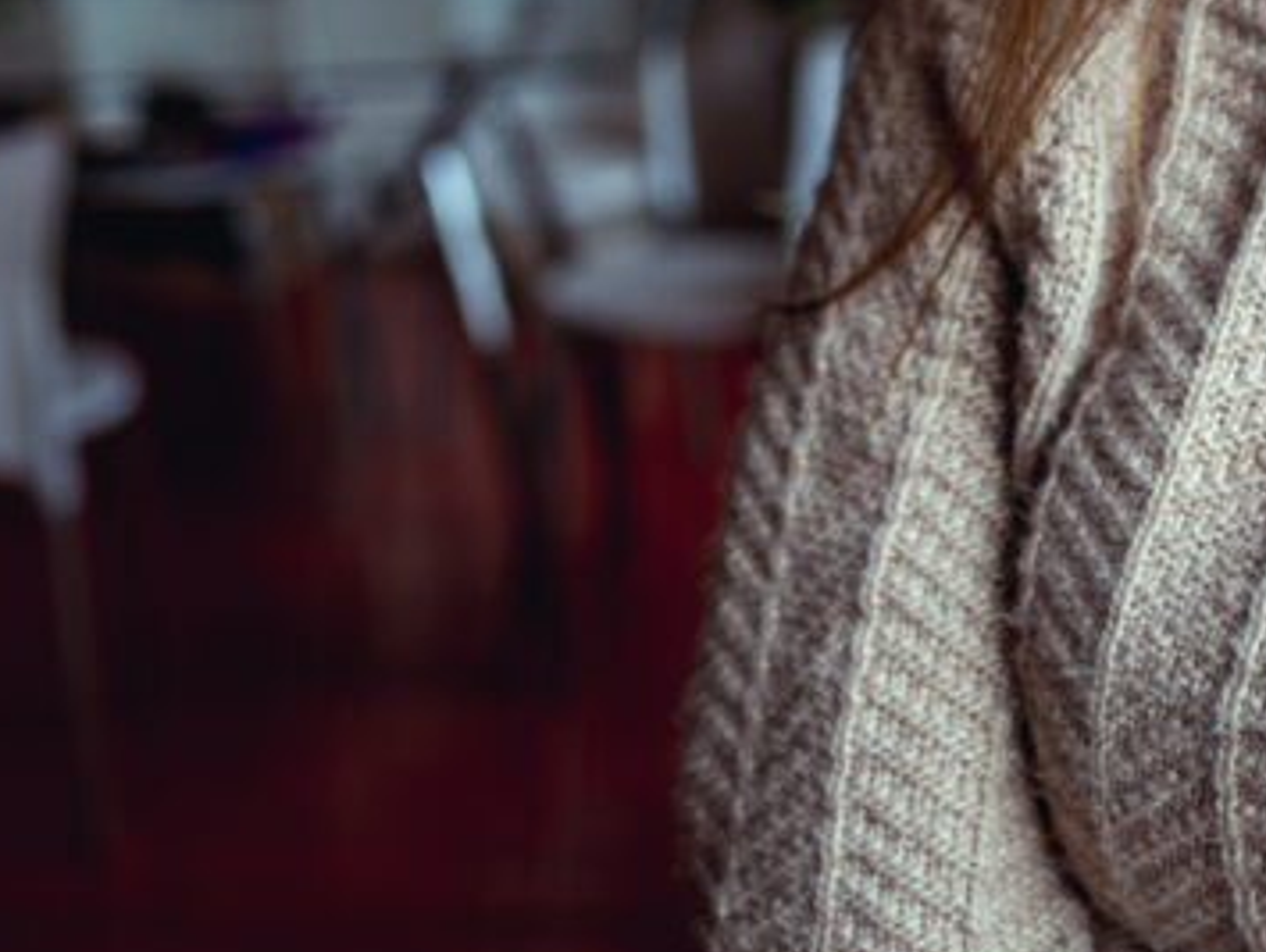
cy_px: -171
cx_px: 924
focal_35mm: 97
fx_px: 3551
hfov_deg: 20.1
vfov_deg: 14.8
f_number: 2.5
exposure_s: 1/250
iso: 125
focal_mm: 35
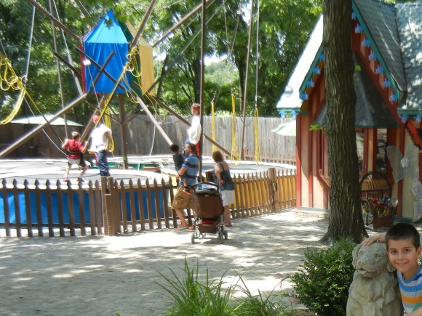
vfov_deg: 27.0
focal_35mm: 53
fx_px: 646
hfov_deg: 34.4
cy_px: 255
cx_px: 368
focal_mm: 5.4
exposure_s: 1/353
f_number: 3.5
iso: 160
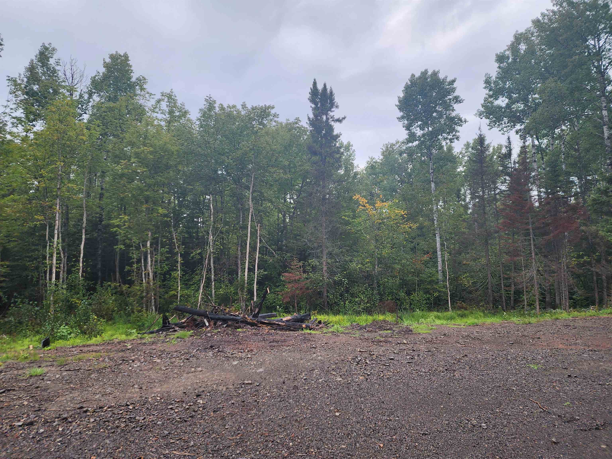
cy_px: 230
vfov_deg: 58.9
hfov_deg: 73.9
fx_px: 407
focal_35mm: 23
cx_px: 306
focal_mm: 6.4
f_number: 1.8
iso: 40
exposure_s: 1/180
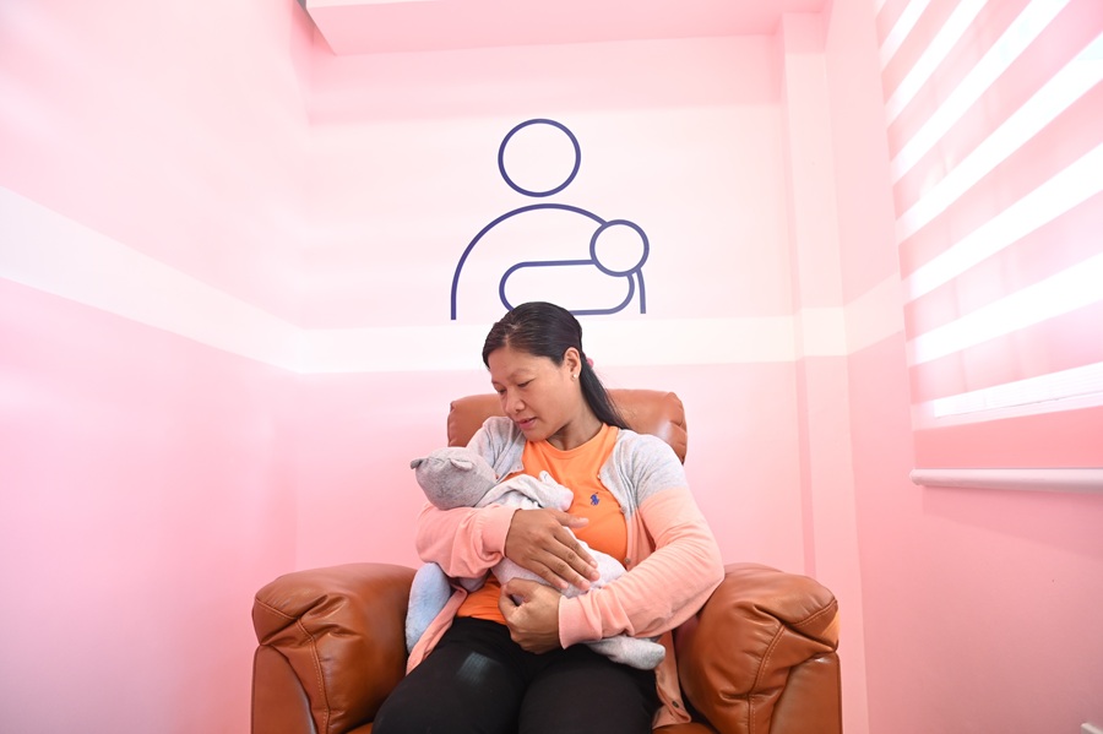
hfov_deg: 73.8
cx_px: 552
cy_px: 367
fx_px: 735
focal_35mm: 24
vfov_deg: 53.1
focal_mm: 24
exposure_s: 1/80
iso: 1600
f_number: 4
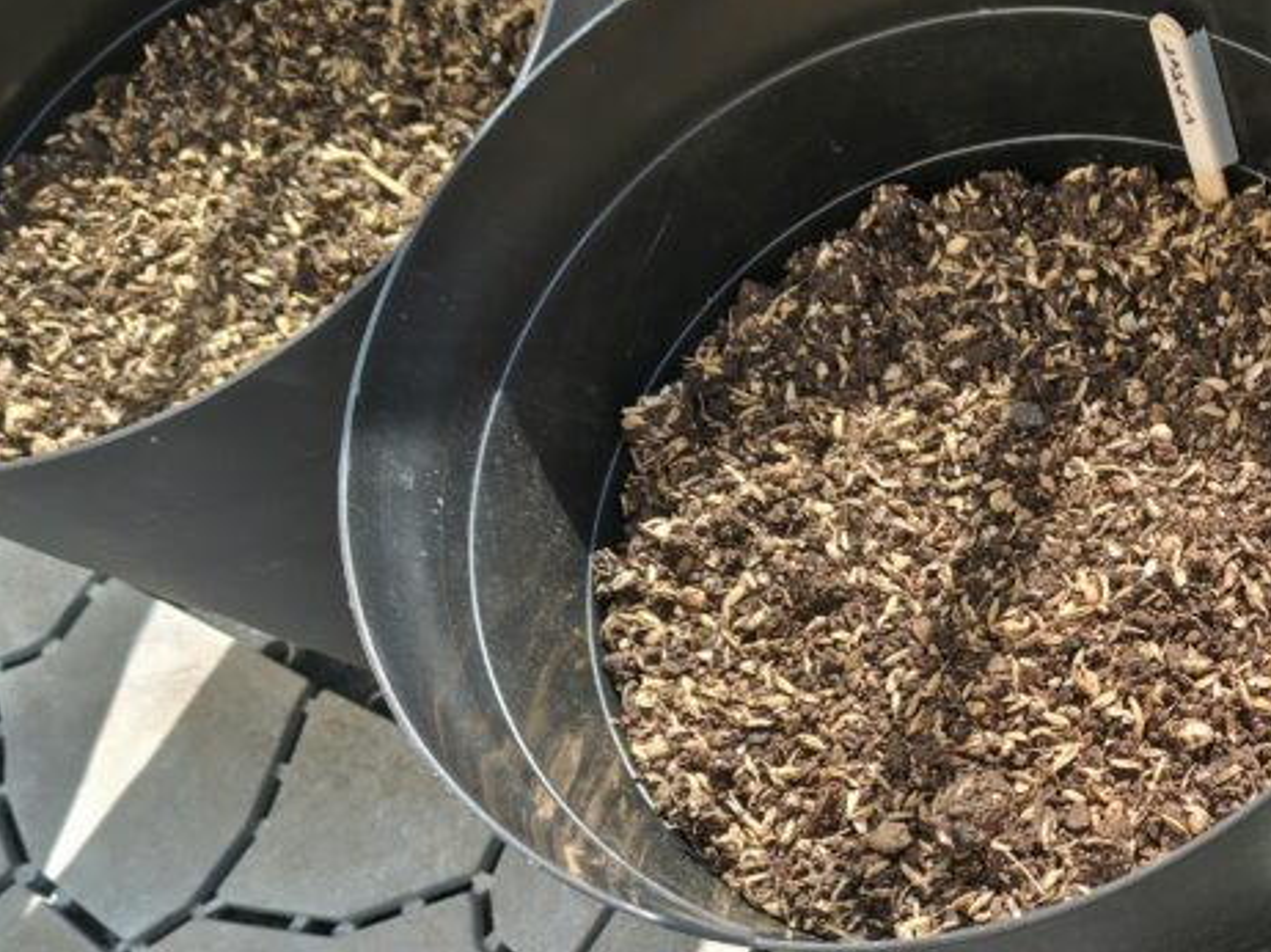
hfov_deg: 35.0
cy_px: 691
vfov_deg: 28.2
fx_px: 1872
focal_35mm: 51
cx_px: 1186
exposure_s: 1/277
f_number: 1.9
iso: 50
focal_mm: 5.56
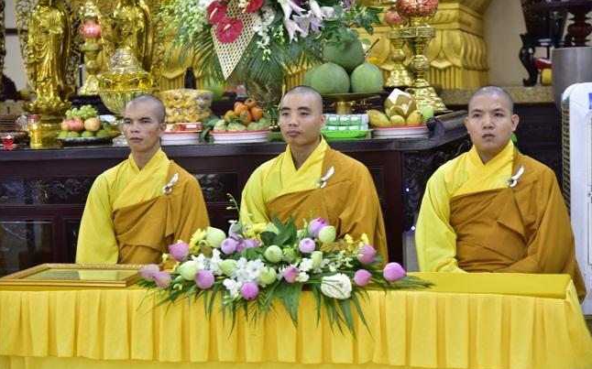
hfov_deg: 26.8
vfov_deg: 16.9
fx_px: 1242
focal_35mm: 77
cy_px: 197
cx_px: 296
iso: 1250
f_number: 4
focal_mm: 75
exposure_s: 1/30
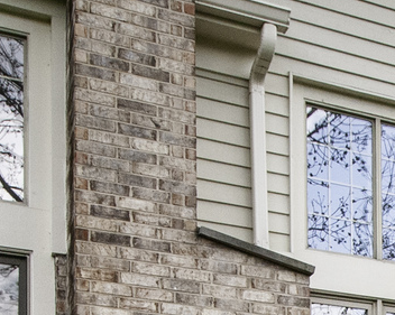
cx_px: 349
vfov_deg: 21.5
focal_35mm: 65
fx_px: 759
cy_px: 391
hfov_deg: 28.2
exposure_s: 1/250
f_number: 9
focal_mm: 10
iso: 640
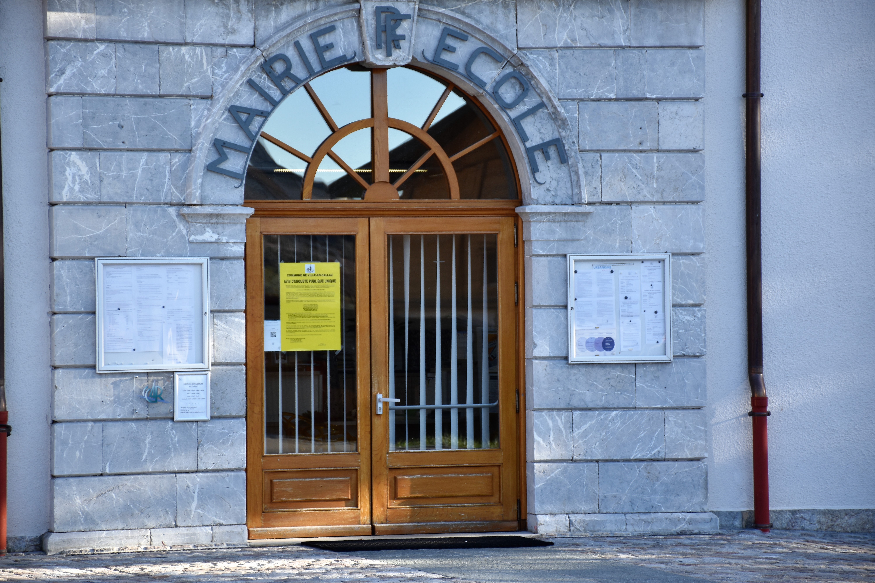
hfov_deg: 13.7
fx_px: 3646
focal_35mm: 150
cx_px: 438
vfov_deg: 9.1
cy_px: 292
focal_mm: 100
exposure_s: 1/200
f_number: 5.6
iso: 200
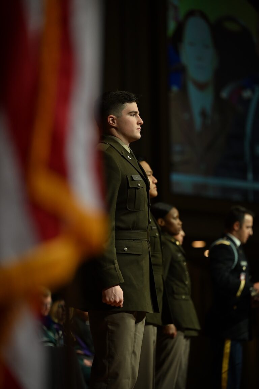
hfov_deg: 9.1
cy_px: 194
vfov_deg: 13.7
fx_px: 1619
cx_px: 130
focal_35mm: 150
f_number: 3.2
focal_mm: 150
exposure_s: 1/320
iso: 800
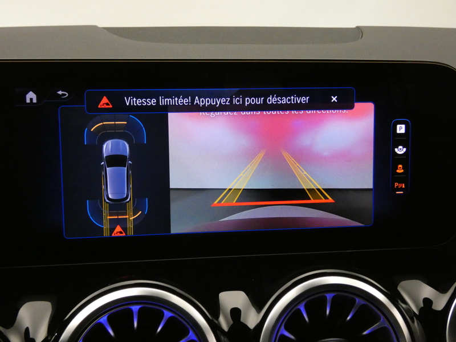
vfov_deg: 31.5
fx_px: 606
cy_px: 171
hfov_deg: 41.2
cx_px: 228
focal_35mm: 46
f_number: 3.8
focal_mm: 8.2
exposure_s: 1/40
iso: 1600
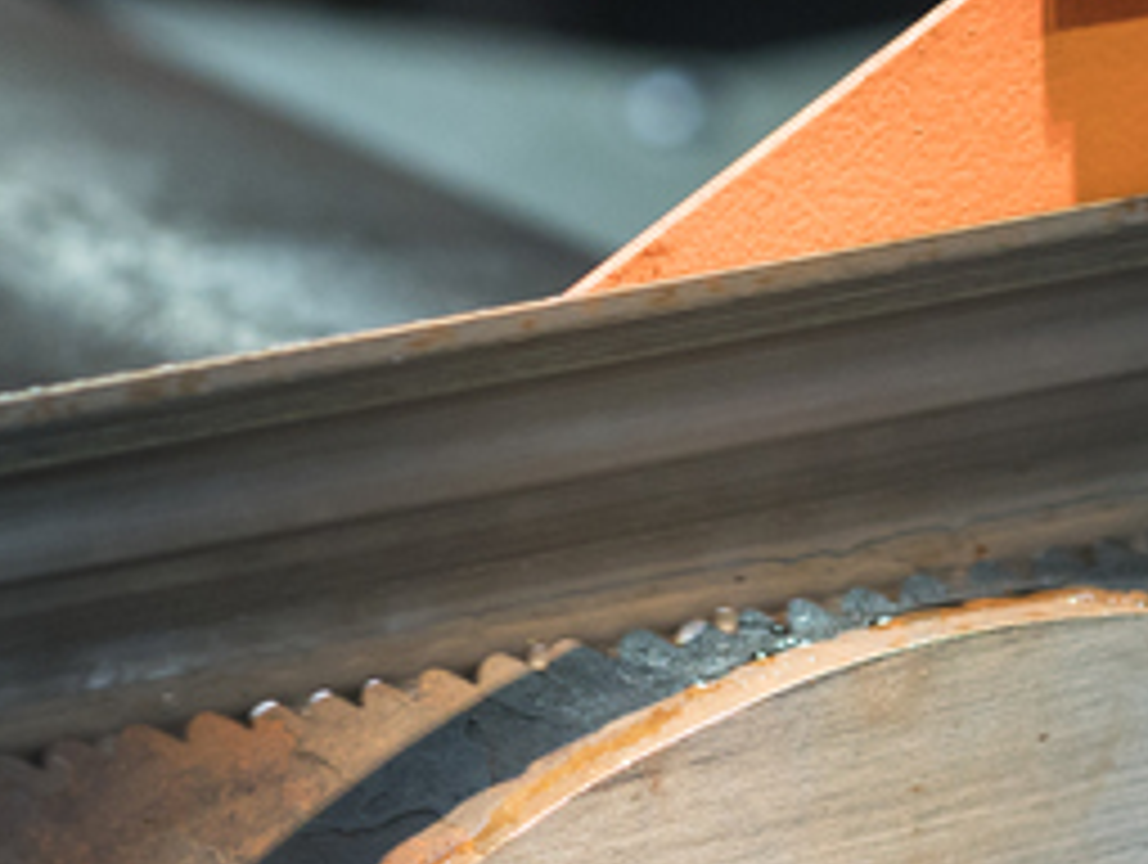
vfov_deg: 3.7
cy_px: 986
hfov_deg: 4.9
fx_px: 13318
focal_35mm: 401
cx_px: 952
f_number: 2.5
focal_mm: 85
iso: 1250
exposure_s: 1/250
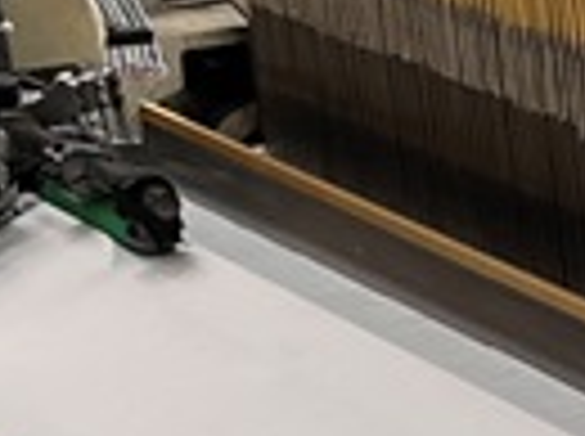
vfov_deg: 7.0
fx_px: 3458
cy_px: 782
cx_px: 1611
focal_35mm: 205
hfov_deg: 8.5
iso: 125
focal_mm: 5.7
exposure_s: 1/111
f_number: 1.5
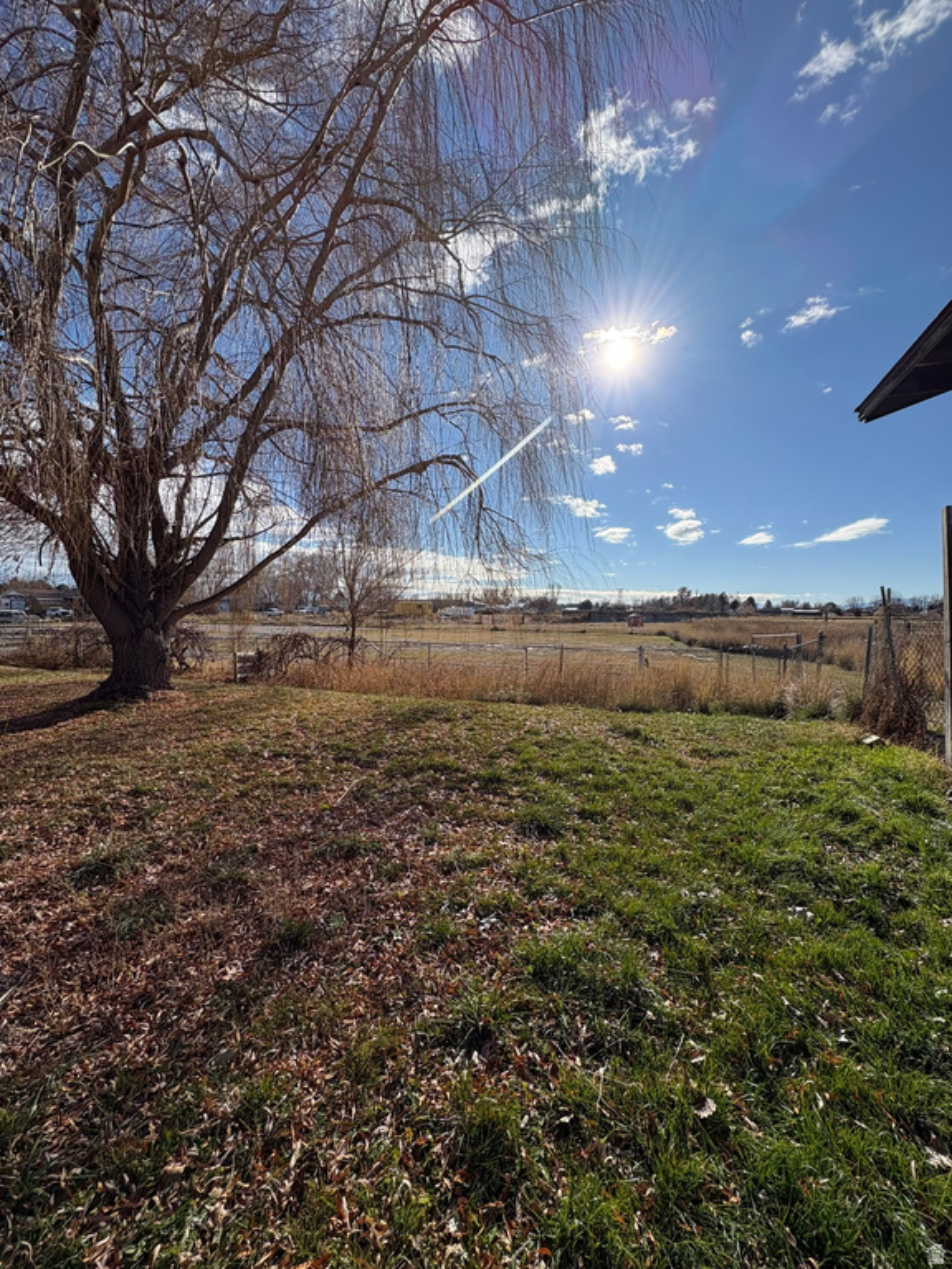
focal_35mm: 14
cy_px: 634
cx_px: 476
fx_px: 513
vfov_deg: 102.1
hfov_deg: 85.7
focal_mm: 2.22
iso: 50
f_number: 2.2
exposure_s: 1/2874
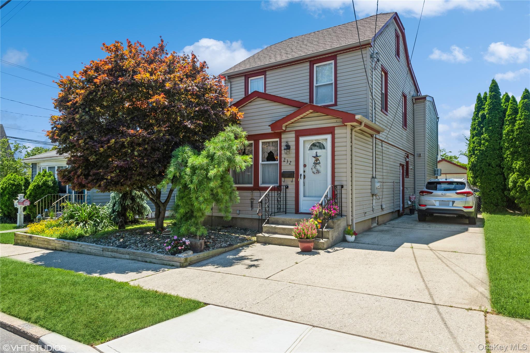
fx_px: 339
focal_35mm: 23
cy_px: 176
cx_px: 265
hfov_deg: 76.1
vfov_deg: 55.1
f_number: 11
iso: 400
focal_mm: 23
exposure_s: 1/320
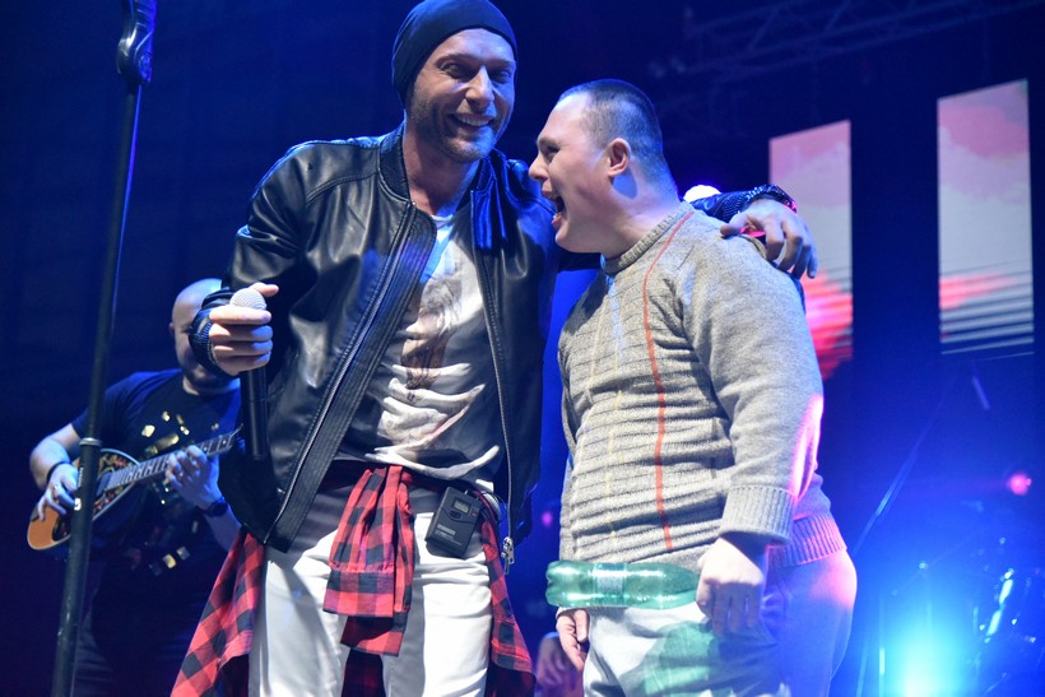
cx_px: 522
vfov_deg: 20.6
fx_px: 1916
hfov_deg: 30.5
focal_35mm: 66
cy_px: 348
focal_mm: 66
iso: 10000
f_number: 4
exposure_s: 1/800
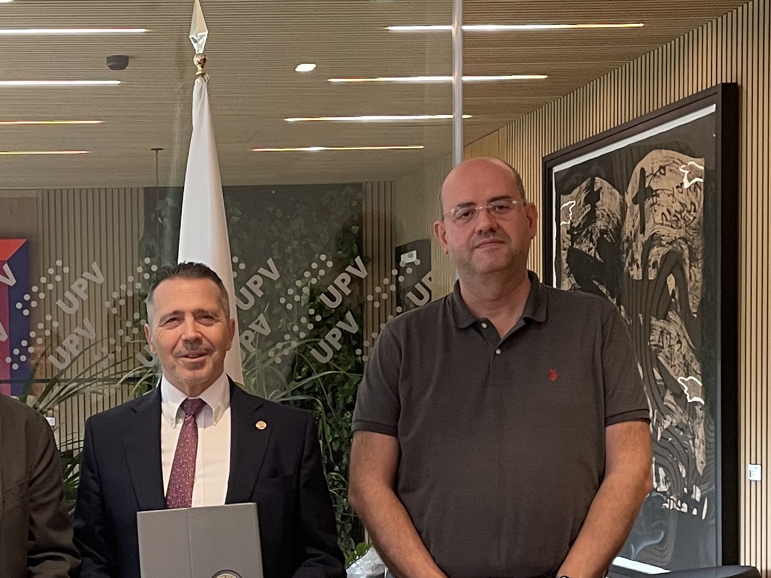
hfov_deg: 24.5
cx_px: 61
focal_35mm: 77
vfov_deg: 18.8
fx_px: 1715
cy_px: 517
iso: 160
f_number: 1.6
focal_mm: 4.2
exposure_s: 1/60
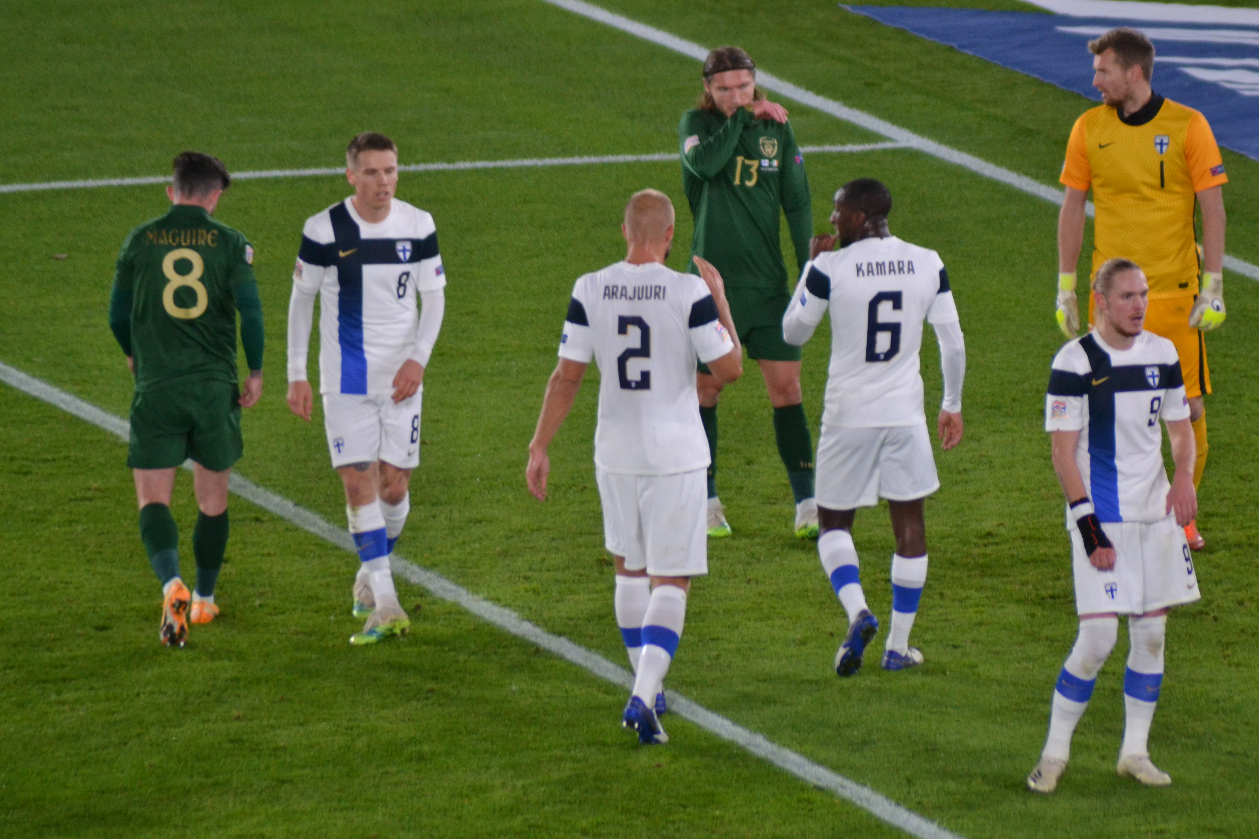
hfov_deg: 3.8
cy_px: 355
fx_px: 18779
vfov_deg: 2.6
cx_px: 704
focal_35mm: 537
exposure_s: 1/500
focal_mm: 300
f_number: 5.6
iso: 1400
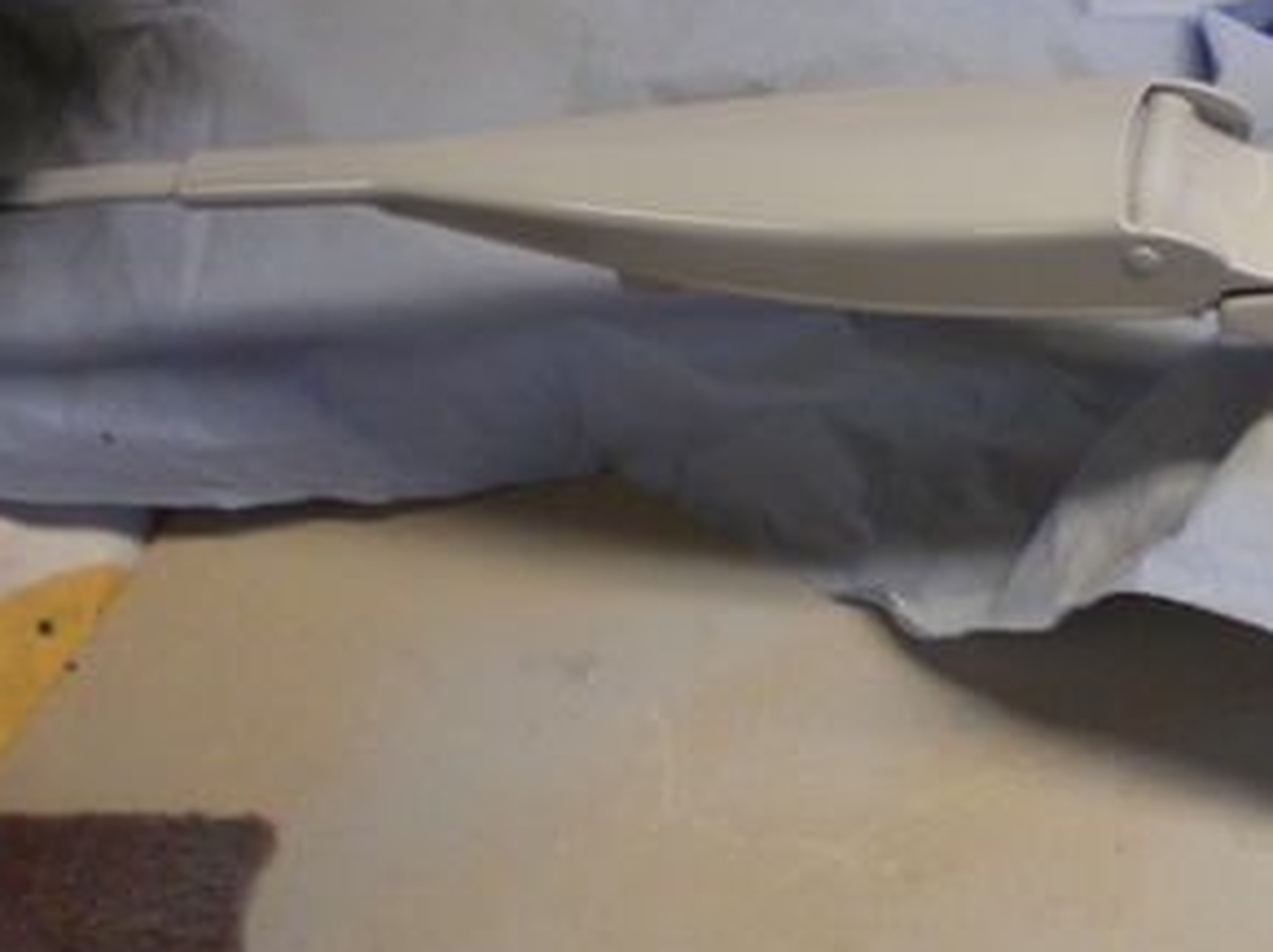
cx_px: 1220
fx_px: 3087
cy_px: 263
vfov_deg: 17.5
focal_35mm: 84
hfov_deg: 22.6
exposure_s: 1/32.8
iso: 200
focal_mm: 6.3
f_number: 3.1
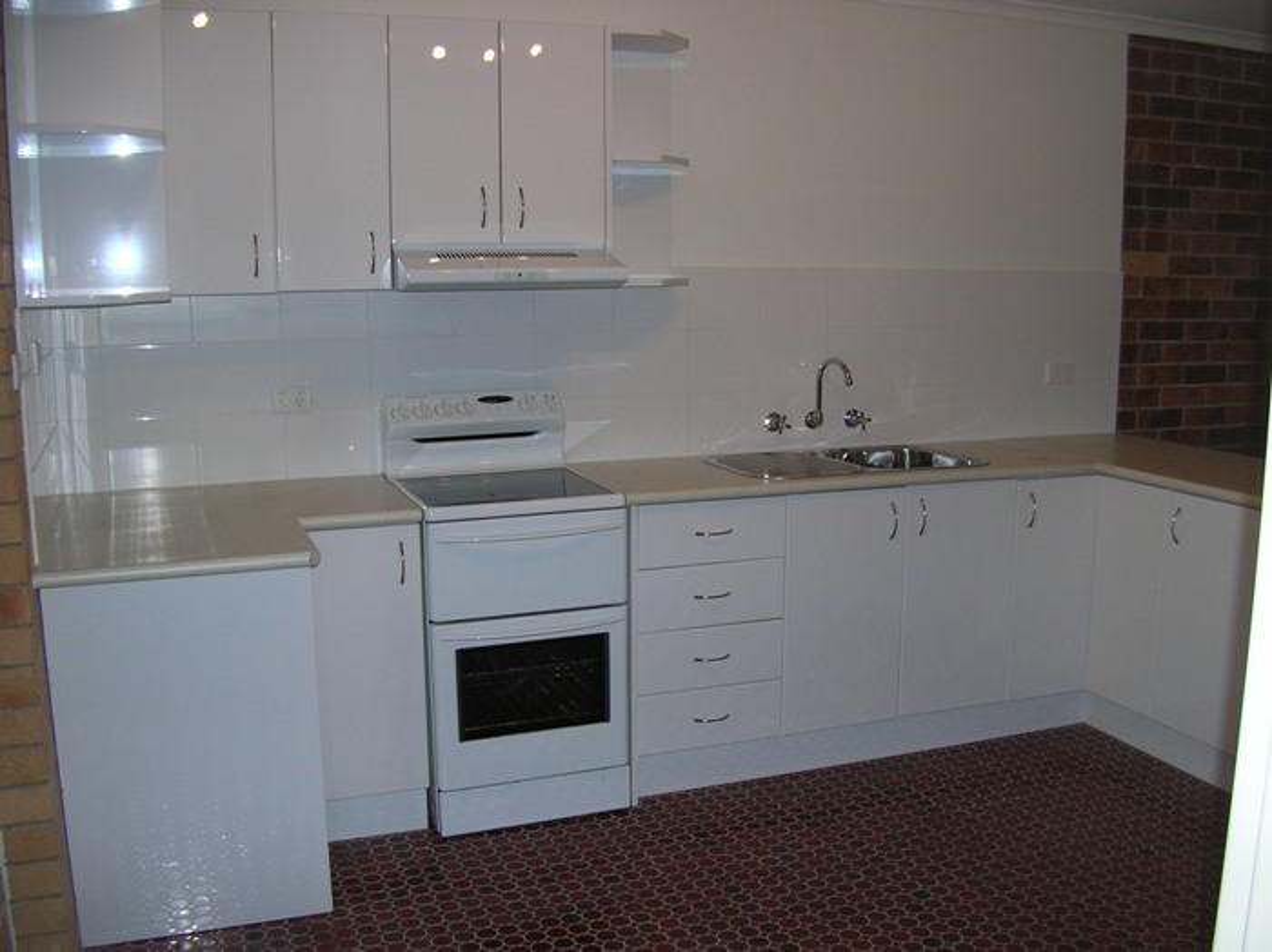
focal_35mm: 35
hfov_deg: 52.7
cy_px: 476
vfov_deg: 40.7
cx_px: 636
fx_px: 1285
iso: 60
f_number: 2.8
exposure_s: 1/60.1
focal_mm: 5.8
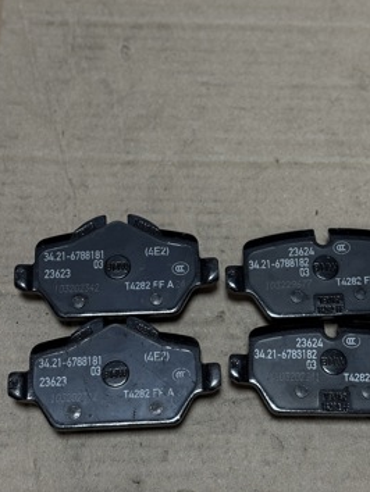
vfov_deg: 29.8
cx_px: 220
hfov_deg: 22.6
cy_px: 272
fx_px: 925
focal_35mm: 65
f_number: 1.78
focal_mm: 6.76
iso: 64
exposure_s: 1/50
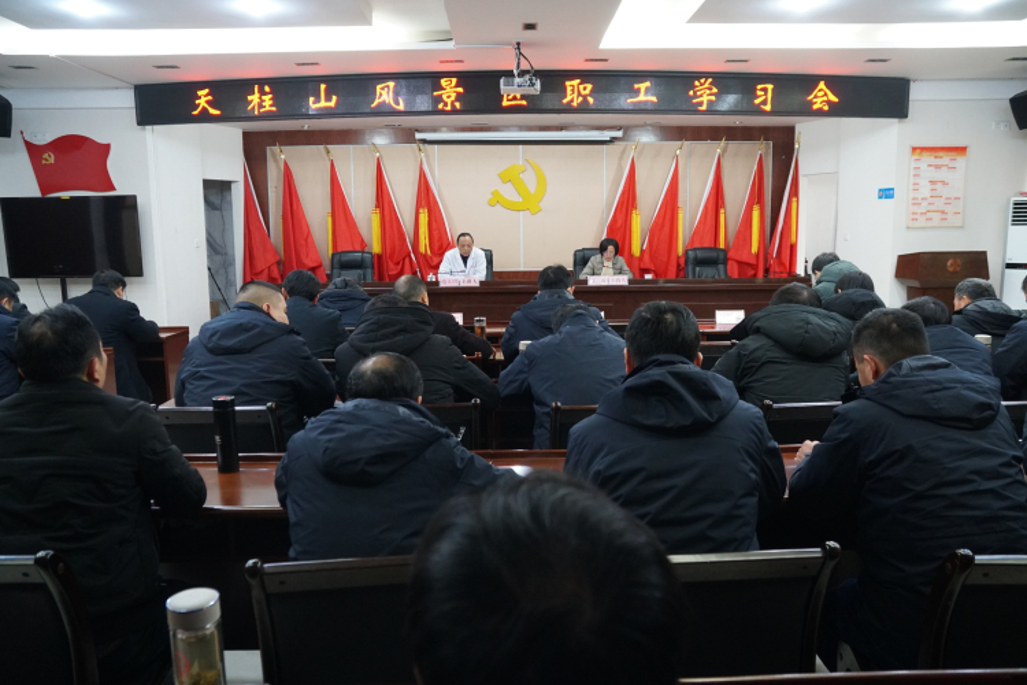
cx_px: 514
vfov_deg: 47.9
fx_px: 770
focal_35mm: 27
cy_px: 342
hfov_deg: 67.4
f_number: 4
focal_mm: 18
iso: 2500
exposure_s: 1/60
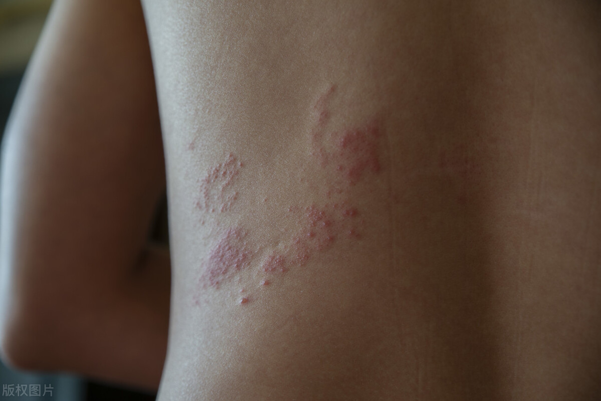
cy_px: 200
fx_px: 1169
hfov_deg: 28.8
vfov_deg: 19.5
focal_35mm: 70
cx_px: 300
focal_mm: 70
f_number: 3.2
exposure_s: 1/80
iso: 500
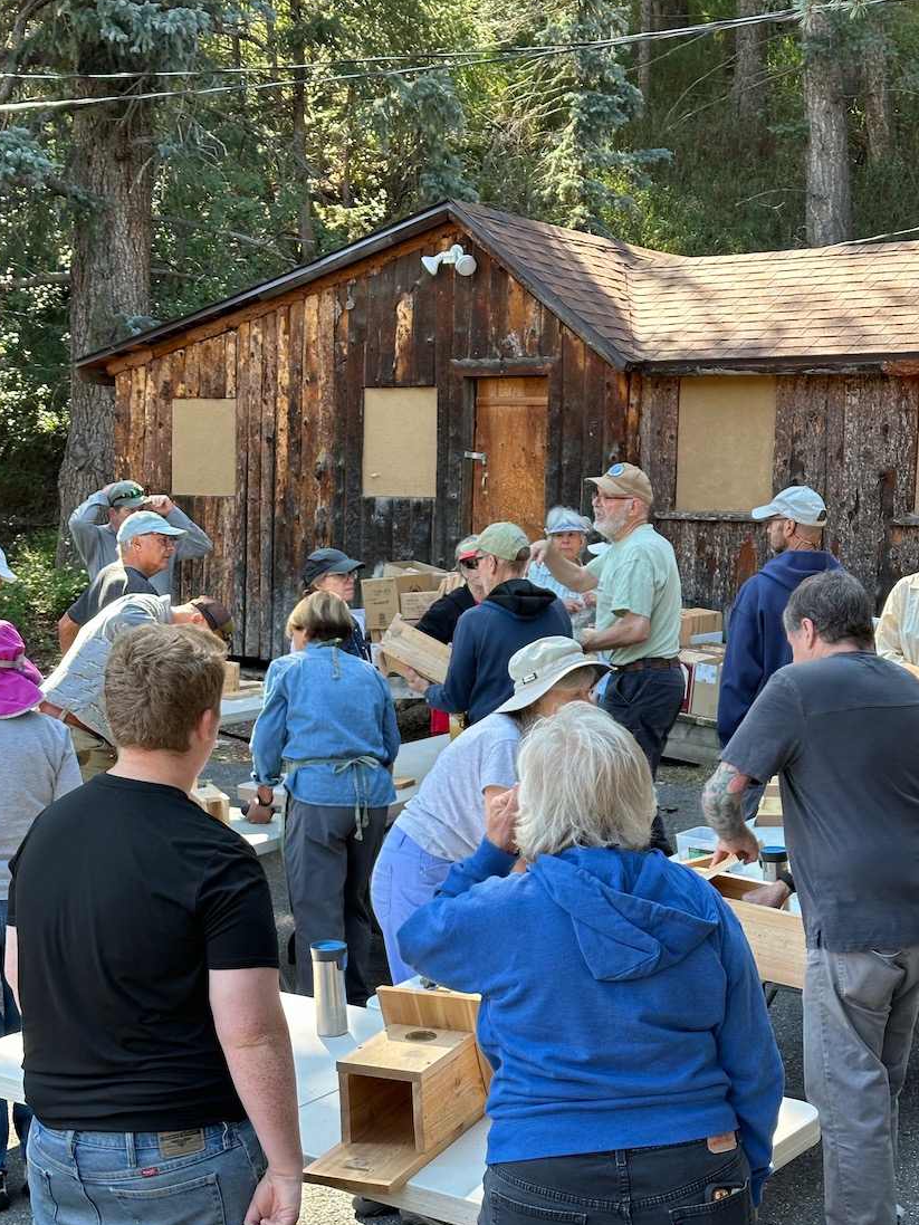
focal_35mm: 56
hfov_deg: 26.1
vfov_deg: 34.3
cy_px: 702
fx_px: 1982
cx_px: 508
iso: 50
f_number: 1.78
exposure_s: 1/160
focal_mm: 6.86
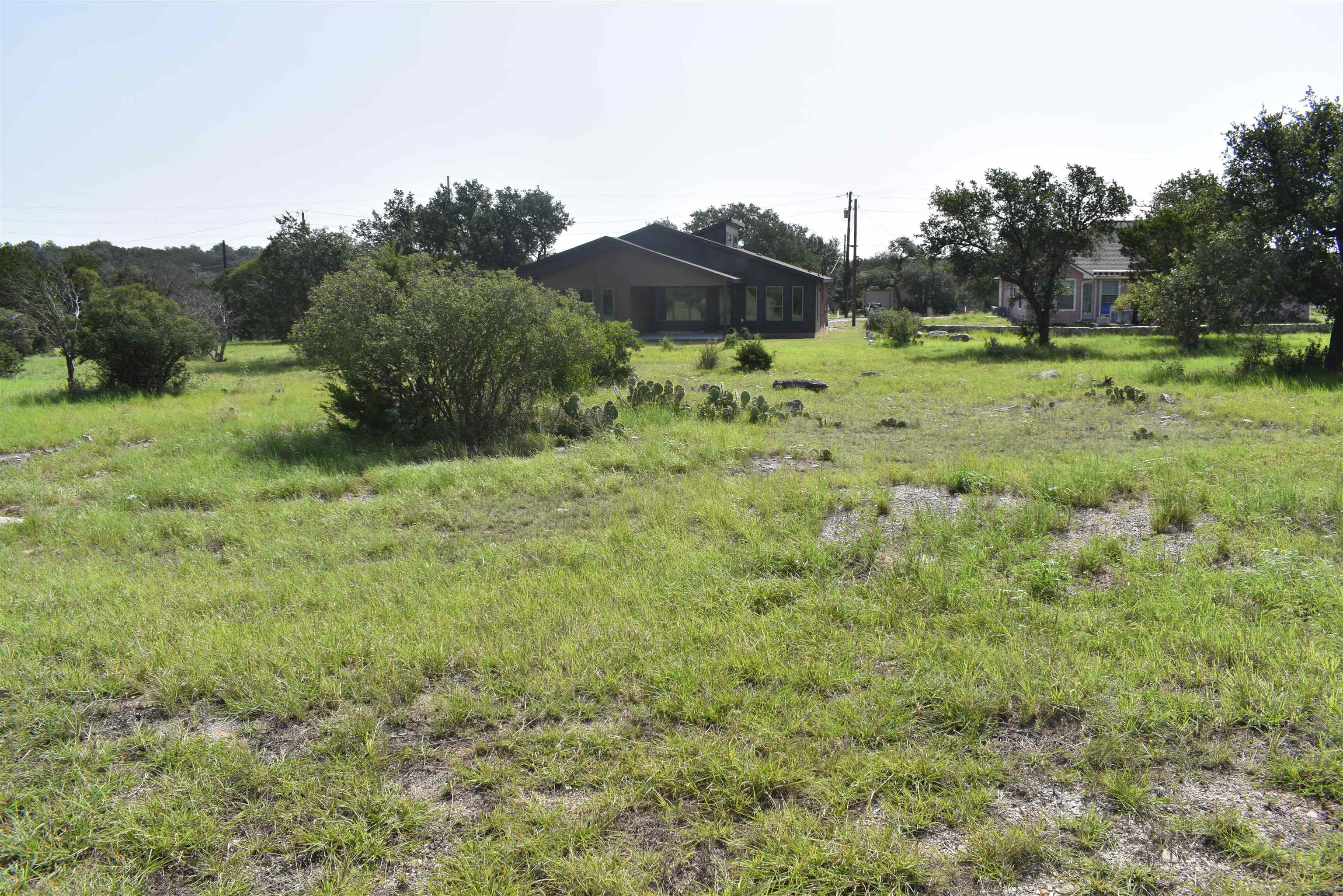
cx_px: 672
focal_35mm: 27
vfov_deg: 47.9
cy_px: 448
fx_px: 1007
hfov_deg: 67.4
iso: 100
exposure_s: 1/200
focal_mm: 18
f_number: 9.5
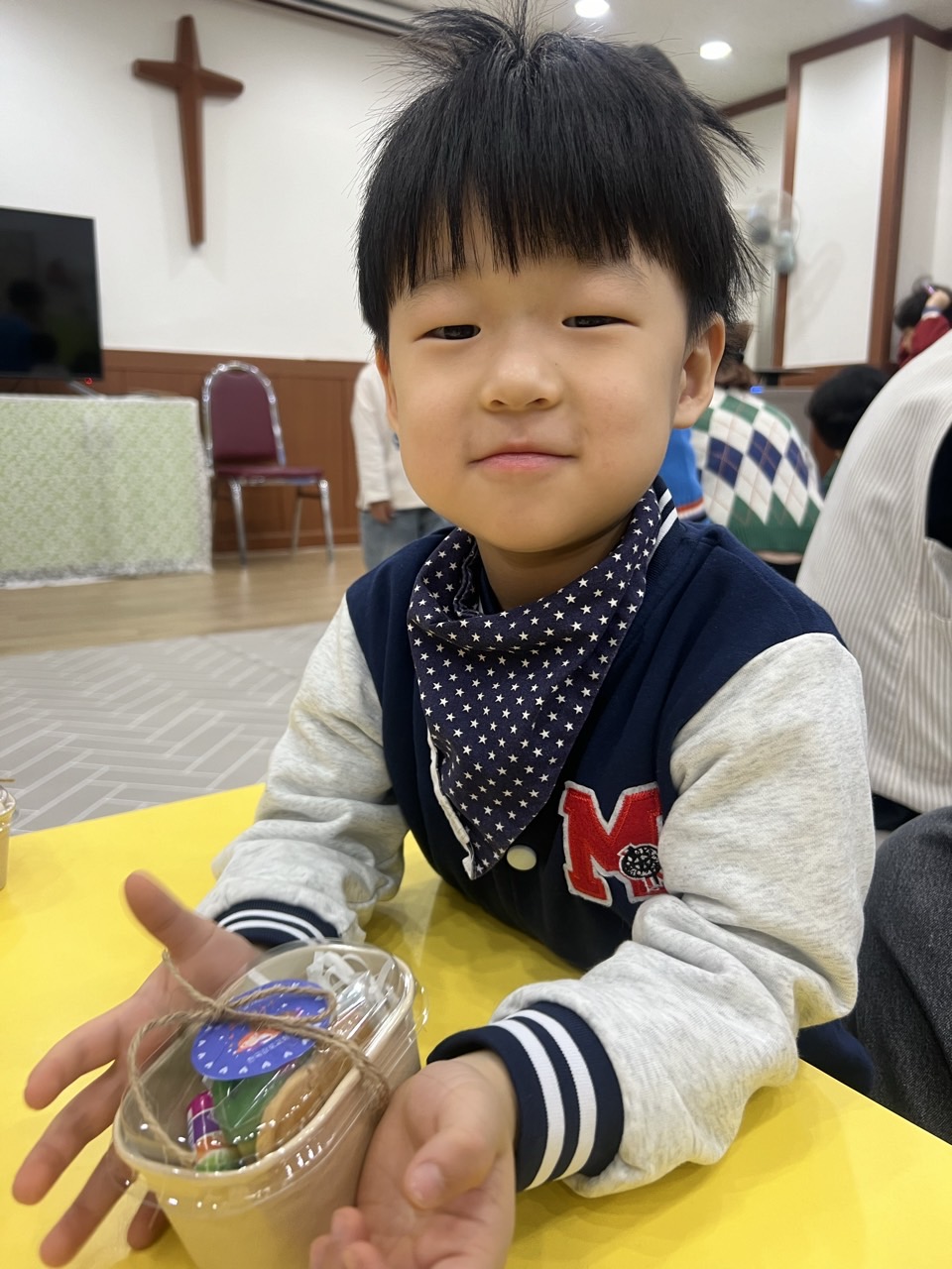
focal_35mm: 26
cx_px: 476
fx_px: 953
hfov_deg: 53.1
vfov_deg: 67.3
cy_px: 634
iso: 100
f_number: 1.5
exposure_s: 1/60
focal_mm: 5.7
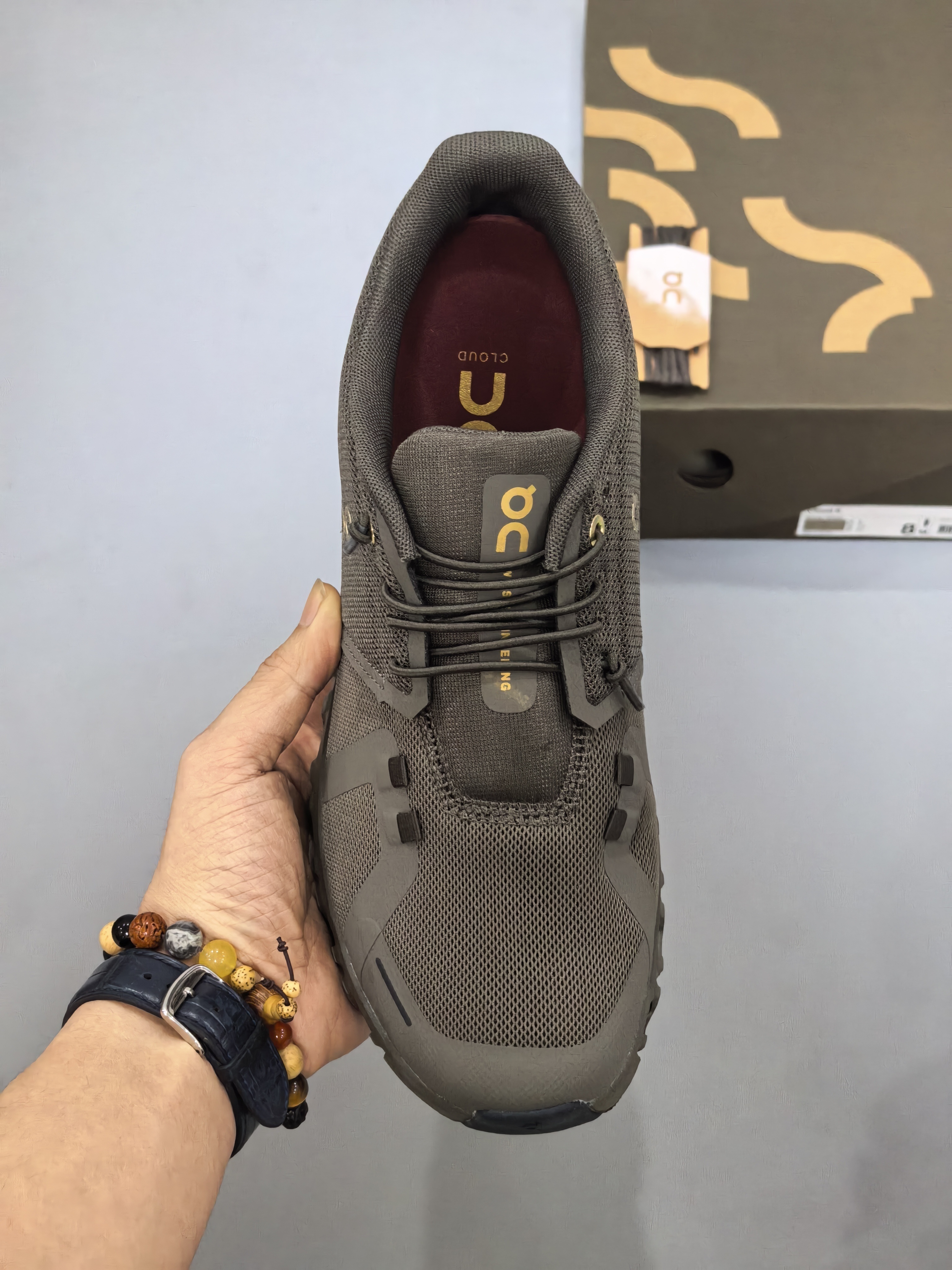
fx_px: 1760
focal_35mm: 48
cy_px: 635
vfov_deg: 39.7
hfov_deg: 30.3
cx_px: 476
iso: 1250
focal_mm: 5.75
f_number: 2
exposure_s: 1/167
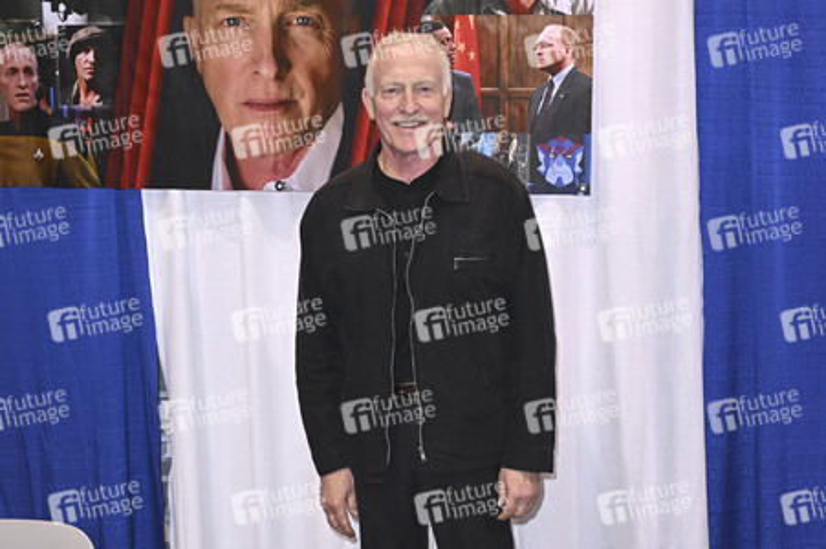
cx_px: 413
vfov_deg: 31.8
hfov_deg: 46.4
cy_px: 274
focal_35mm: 42
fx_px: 963
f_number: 5.6
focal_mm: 42
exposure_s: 1/250
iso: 1250
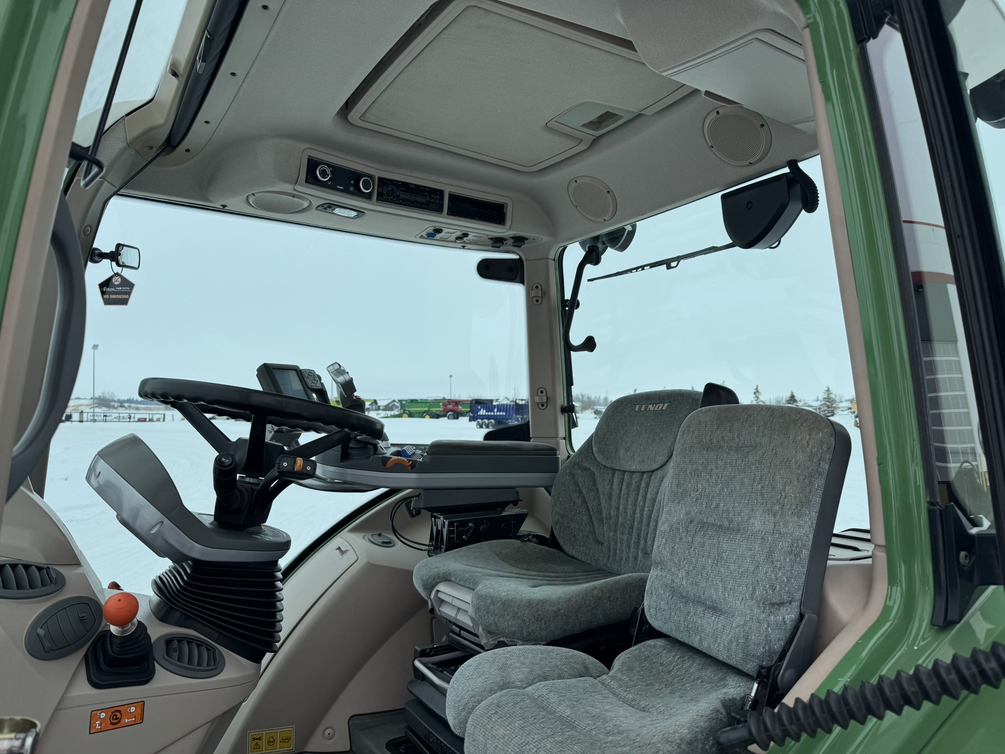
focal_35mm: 24
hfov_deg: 71.6
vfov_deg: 56.8
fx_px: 697
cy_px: 377
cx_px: 502
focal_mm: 6.76
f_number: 1.78
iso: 80
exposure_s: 1/4950
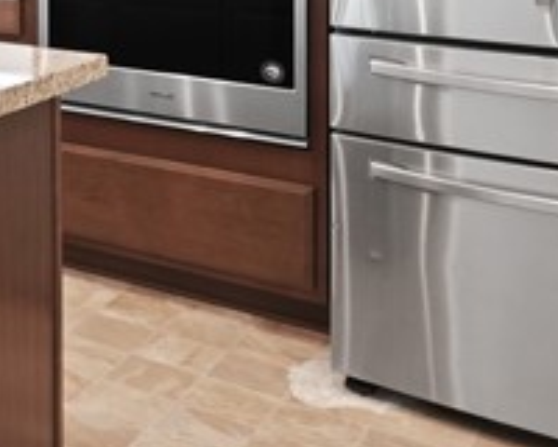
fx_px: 1090
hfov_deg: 23.2
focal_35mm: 66
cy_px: -144
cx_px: -276
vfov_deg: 20.9
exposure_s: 1/15
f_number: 5
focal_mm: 22
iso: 400
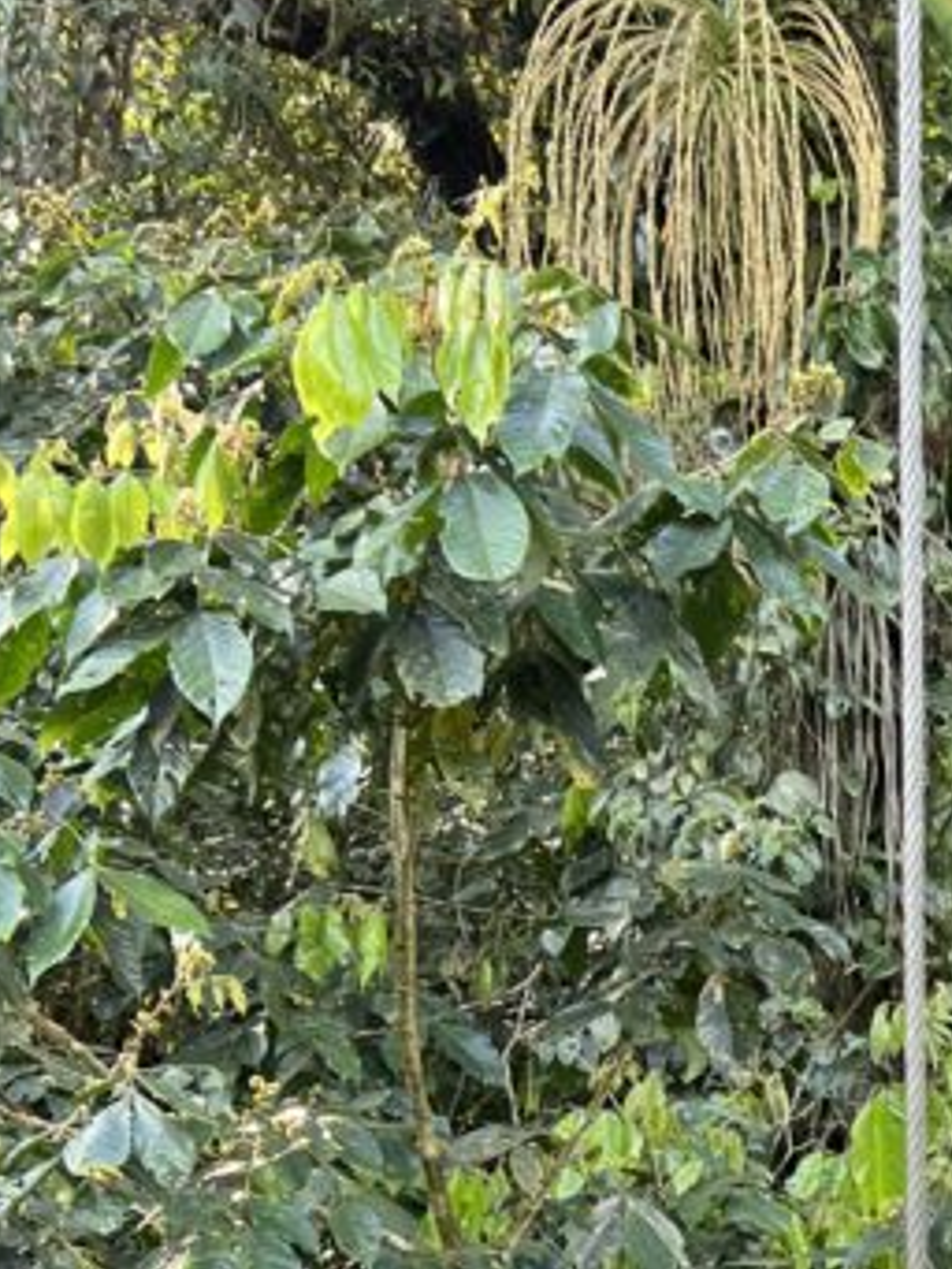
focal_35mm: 78
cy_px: 1332
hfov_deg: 17.4
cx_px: 1324
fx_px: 2858
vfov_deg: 23.7
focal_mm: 5.7
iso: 40
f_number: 1.5
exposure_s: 1/121
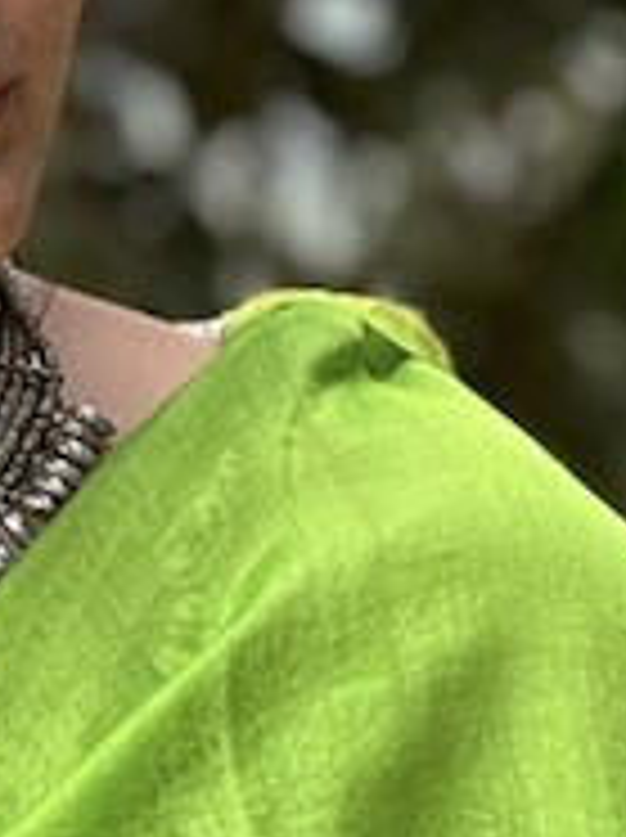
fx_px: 14259
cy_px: 1998
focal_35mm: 590
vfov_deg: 3.3
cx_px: -110
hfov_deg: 2.5
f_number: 2.8
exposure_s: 1/99
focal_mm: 9
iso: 50
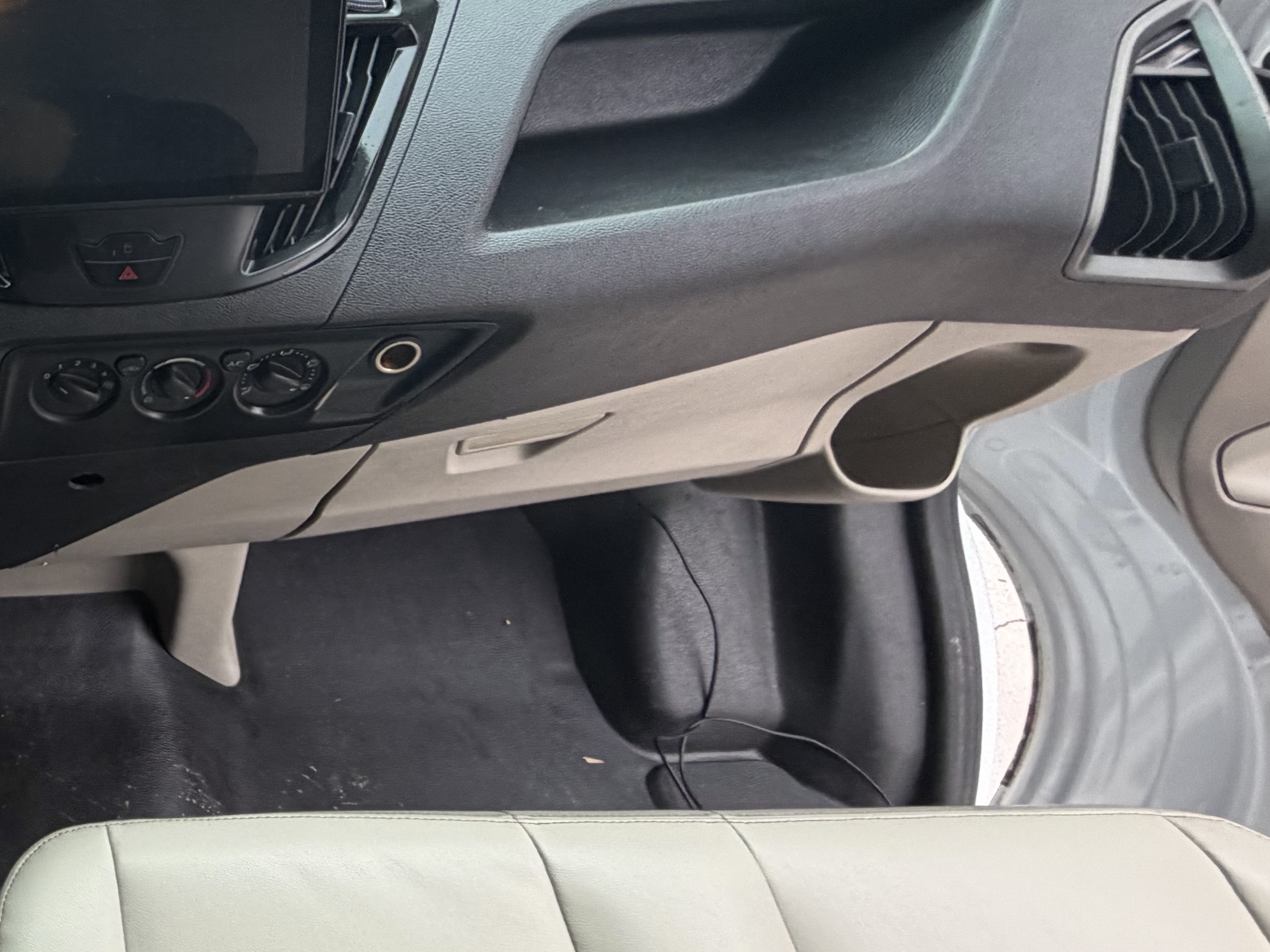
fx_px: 1174
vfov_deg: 44.1
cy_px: 436
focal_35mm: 32
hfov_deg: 43.0
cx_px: -154
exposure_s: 1/121
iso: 200
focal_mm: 2.22
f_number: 2.2
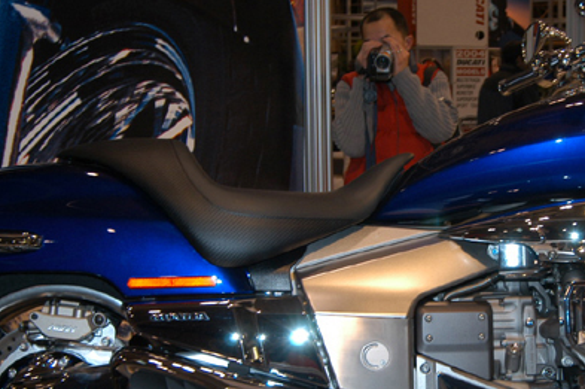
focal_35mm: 62
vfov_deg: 21.8
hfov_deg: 31.5
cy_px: 233
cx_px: 471
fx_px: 1006
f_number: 5
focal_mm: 24
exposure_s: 1/60
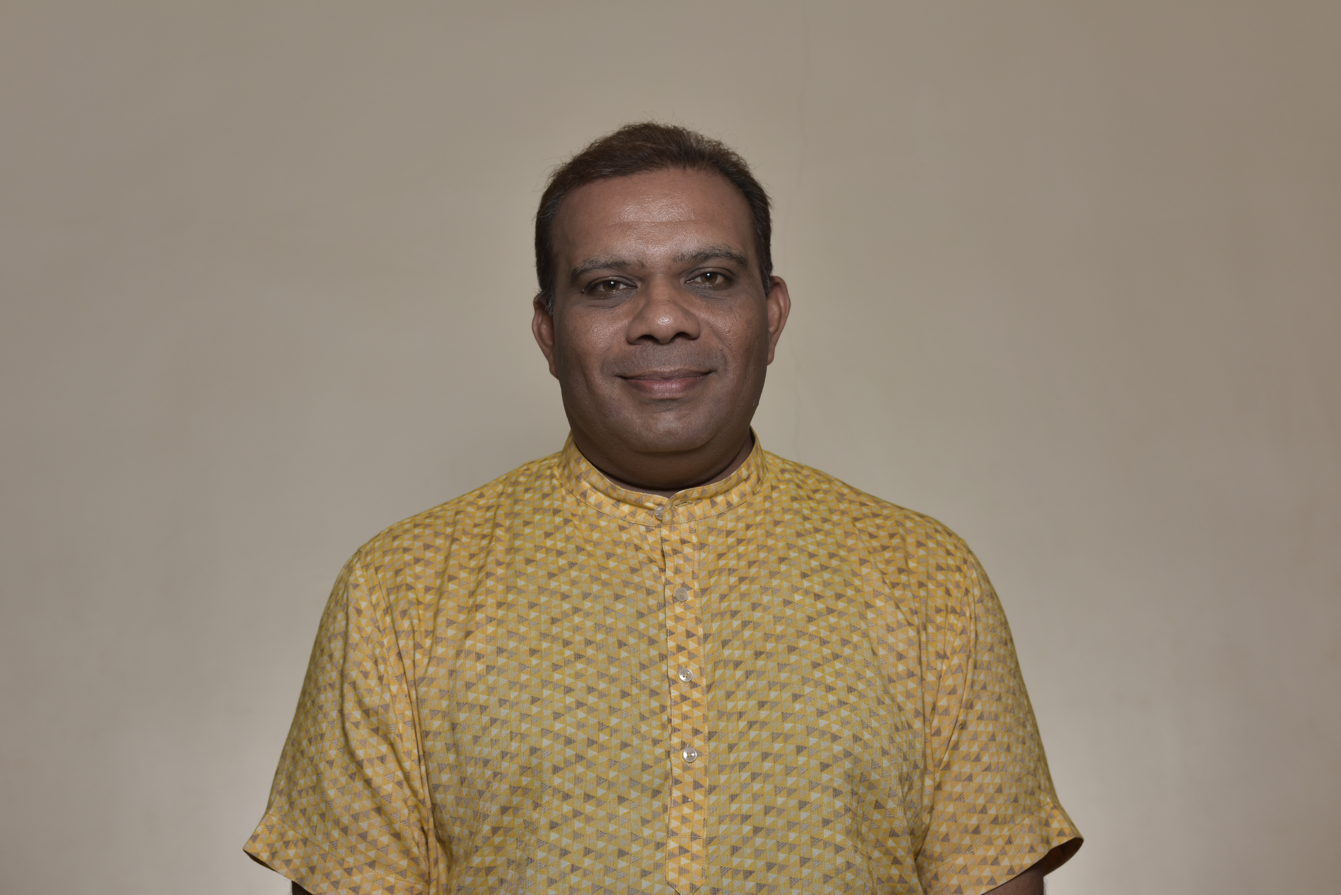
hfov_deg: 39.6
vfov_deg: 27.0
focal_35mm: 50
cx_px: 670
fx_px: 1863
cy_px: 448
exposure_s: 1/200
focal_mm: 50
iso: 320
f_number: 6.3
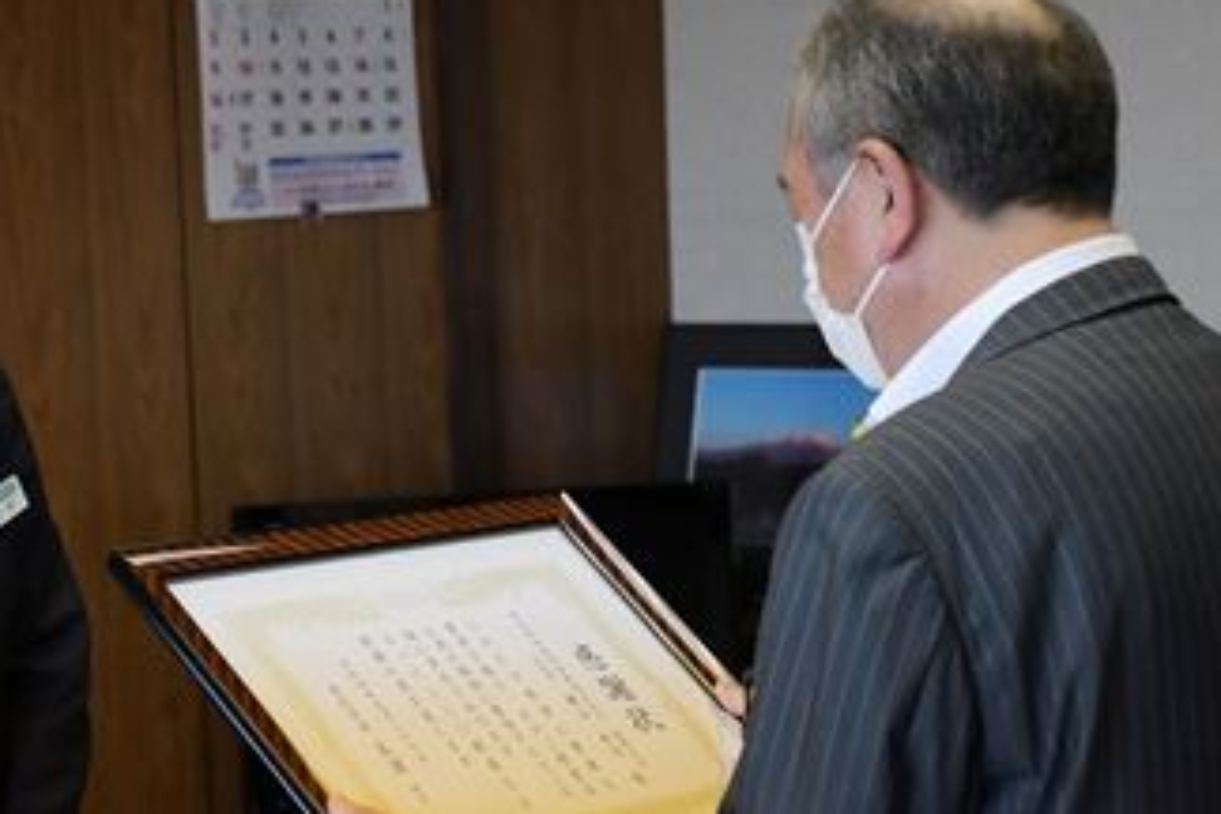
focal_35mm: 111
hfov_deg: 18.3
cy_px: 424
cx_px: 332
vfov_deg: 12.3
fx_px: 3764
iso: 4000
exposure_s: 1/1250
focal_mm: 48
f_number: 5.6
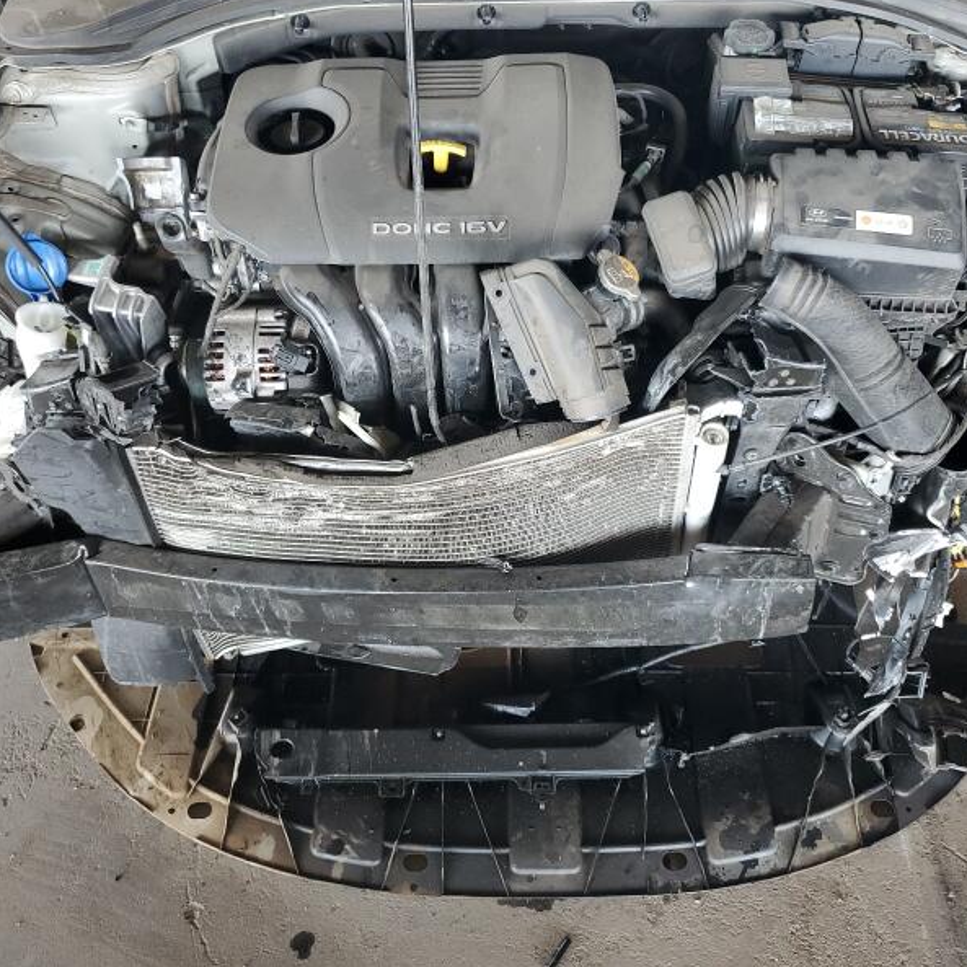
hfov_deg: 52.5
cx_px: 517
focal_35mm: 31
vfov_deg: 52.5
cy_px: 483
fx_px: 980
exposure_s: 1/60.2
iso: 89
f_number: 1.5
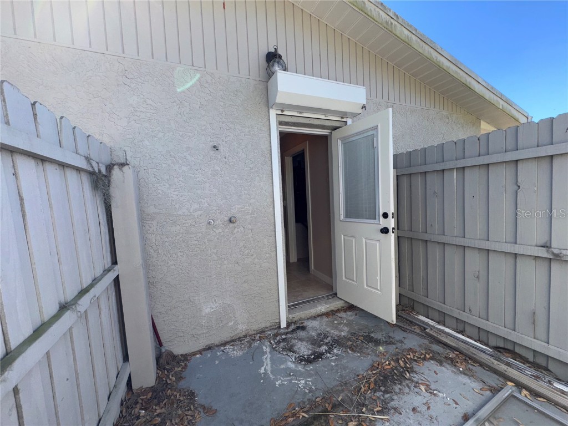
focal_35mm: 14
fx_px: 230
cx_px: 284
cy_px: 213
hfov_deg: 102.1
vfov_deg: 85.7
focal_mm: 2.22
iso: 32
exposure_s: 1/390
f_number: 2.2
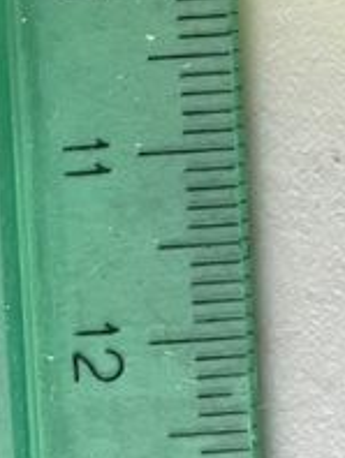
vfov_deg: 13.1
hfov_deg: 10.5
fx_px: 1737
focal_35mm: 131
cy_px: -449
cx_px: 662
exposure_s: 1/60
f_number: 1.6
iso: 320
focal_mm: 4.2
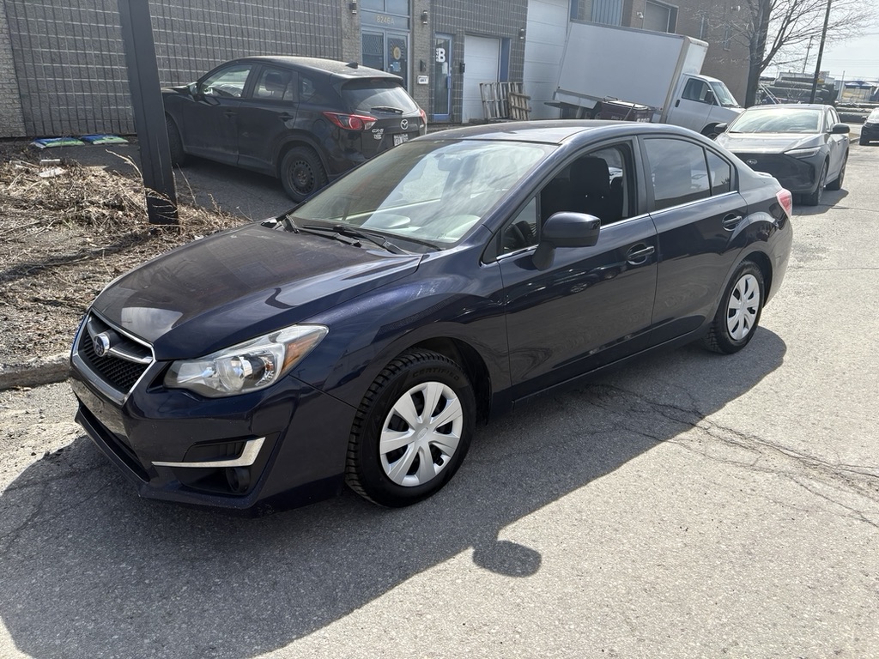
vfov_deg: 53.1
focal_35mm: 26
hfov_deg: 67.3
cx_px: 440
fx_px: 660
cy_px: 330
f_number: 1.6
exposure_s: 1/2364
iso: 50
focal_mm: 5.96
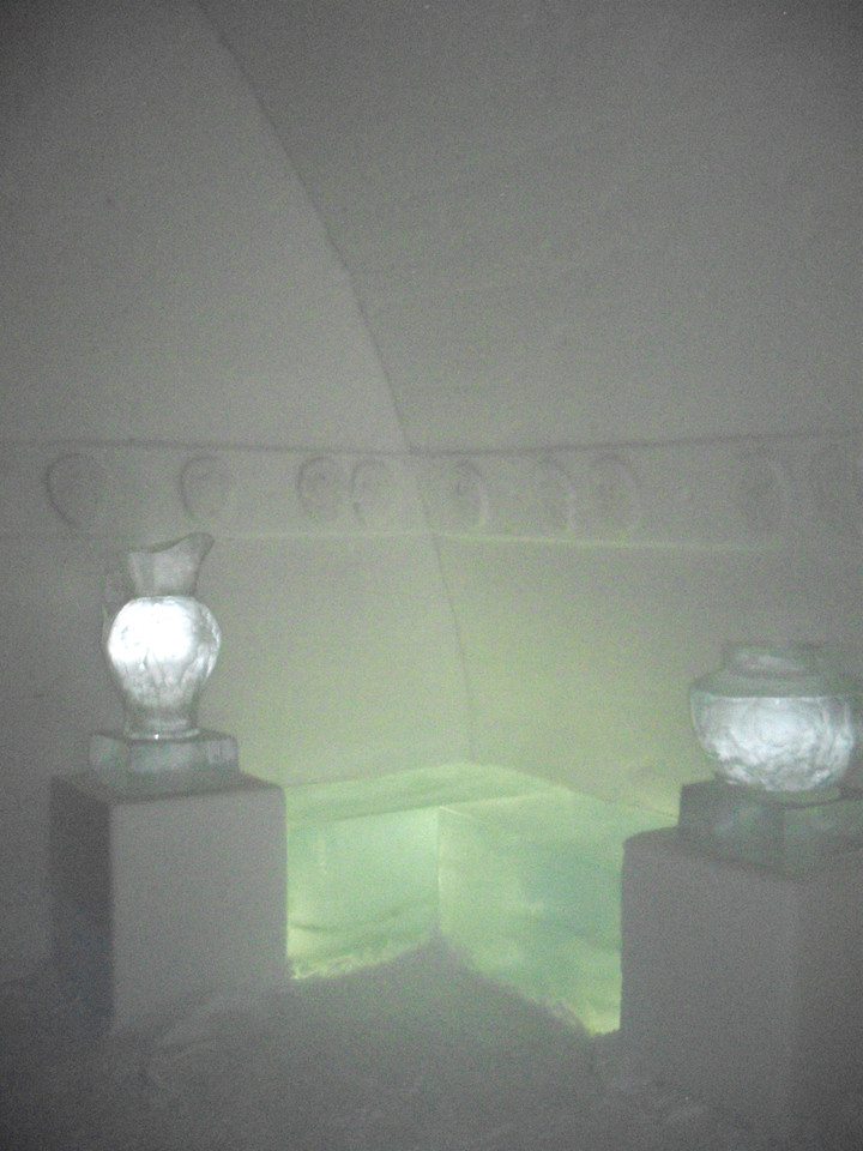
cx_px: 432
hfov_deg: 37.7
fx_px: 1263
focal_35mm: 38
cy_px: 576
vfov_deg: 49.0
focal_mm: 7.9
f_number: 2.8
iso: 800
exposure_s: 1/40
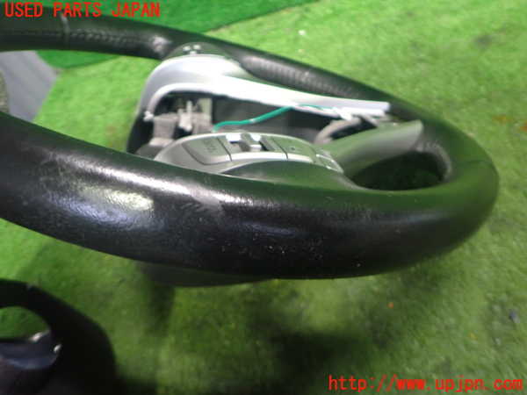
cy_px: 198
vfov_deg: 54.9
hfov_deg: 69.4
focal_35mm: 25
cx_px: 264
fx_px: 381
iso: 640
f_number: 2
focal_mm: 4.5
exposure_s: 1/30
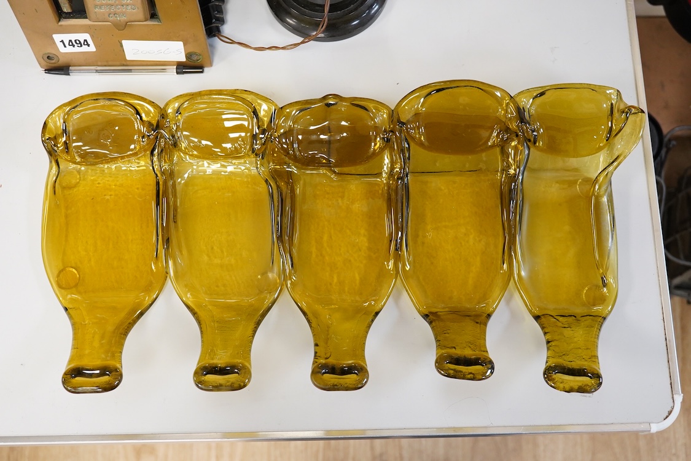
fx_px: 864
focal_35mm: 45
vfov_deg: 29.9
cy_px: 230
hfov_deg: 43.6
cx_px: 346
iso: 2500
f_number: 4.5
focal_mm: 30
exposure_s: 1/125
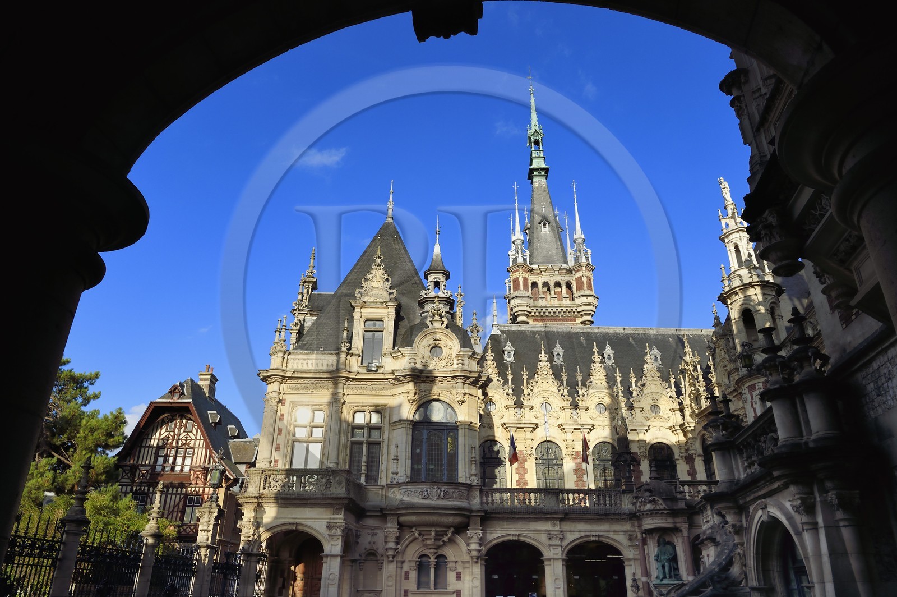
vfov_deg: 53.1
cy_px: 298
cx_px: 448
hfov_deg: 73.8
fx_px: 597
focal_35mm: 24
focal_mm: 24
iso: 200
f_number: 13
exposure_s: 1/250
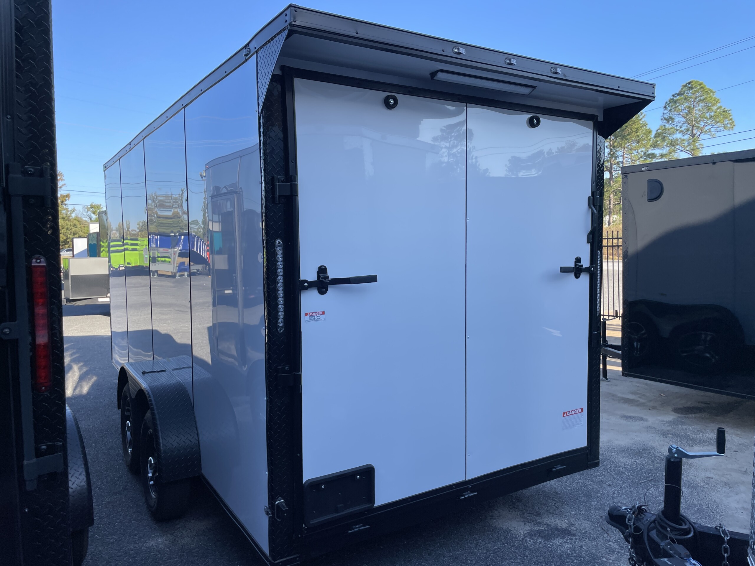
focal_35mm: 26
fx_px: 567
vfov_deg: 53.1
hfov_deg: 67.3
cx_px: 378
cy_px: 283
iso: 32
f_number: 1.6
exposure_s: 1/947
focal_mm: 4.2
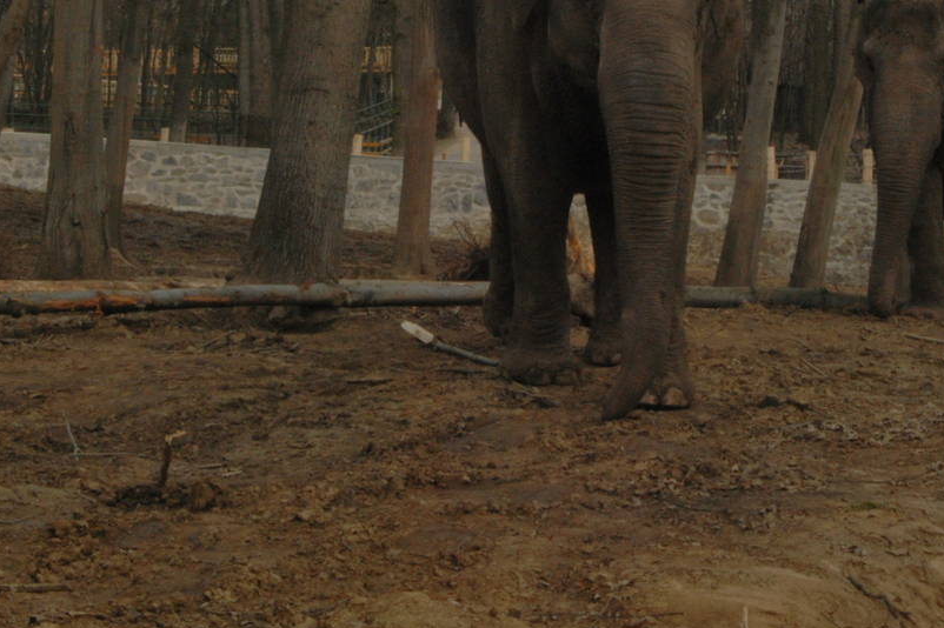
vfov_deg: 8.8
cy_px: 58
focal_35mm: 156
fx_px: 4089
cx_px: 560
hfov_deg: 13.2
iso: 400
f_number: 22
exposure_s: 1/250
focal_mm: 52
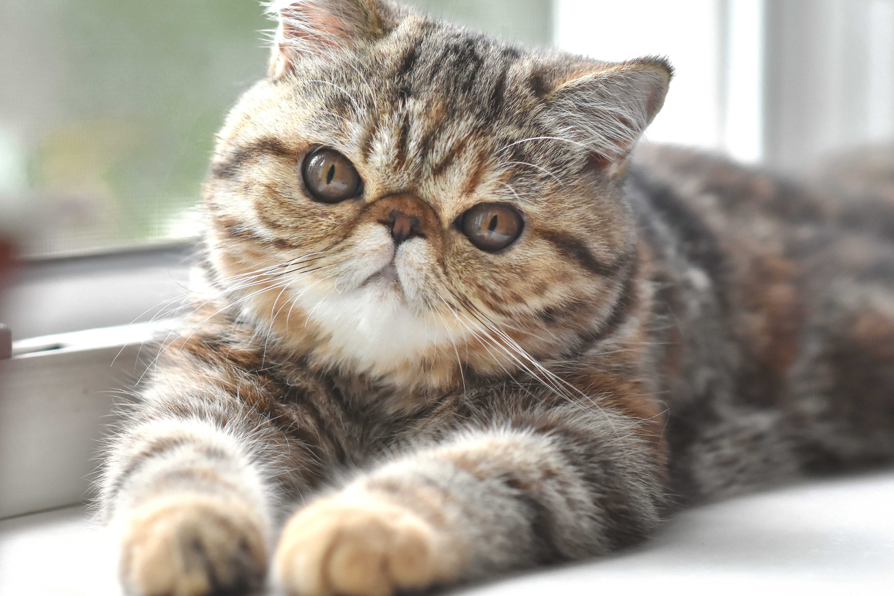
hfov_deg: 14.5
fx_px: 3515
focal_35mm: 142
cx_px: 484
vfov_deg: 9.7
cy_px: 299
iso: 2000
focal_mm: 85
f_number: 3.2
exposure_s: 1/1250
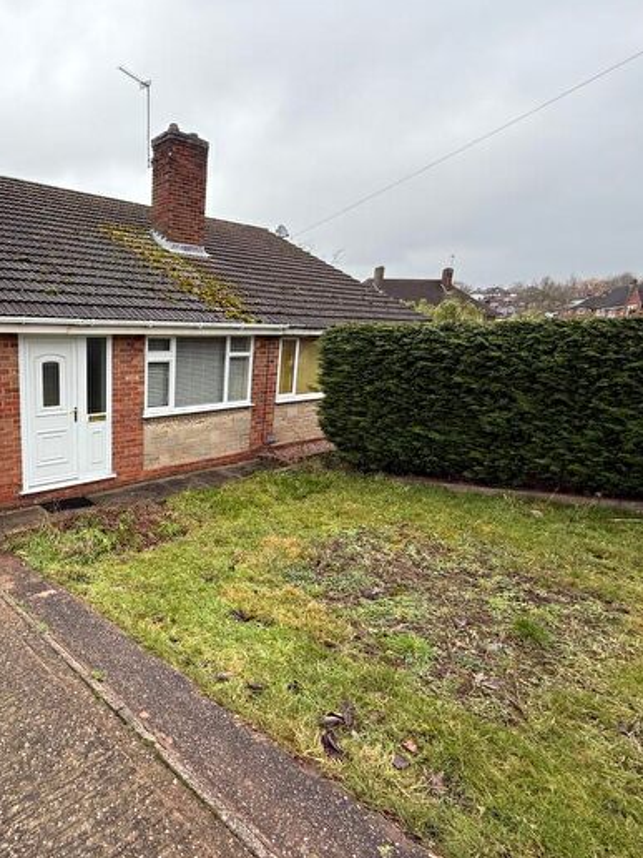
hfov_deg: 62.1
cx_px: 116
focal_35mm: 19
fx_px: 471
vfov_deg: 84.7
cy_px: 428
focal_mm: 2.22
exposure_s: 1/156
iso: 64
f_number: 2.2
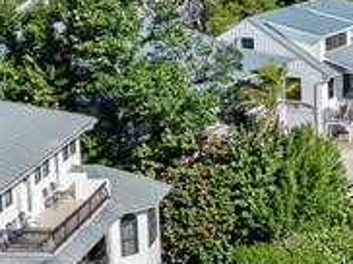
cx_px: 460
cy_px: 116
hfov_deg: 14.1
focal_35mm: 135
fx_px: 1375
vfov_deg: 11.0
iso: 100
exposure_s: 1/640
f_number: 1.8
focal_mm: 8.67
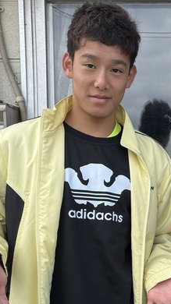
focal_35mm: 62
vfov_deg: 33.0
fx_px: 500
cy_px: 239
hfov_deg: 18.7
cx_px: 187
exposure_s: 1/943
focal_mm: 5.96
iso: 50
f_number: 1.6
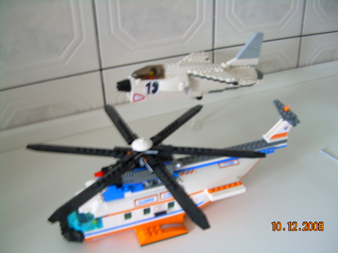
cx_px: 169
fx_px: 371
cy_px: 126
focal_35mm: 38
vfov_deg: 37.7
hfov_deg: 49.0
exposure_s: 1/5.2
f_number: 2.8
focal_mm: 6.3
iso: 50
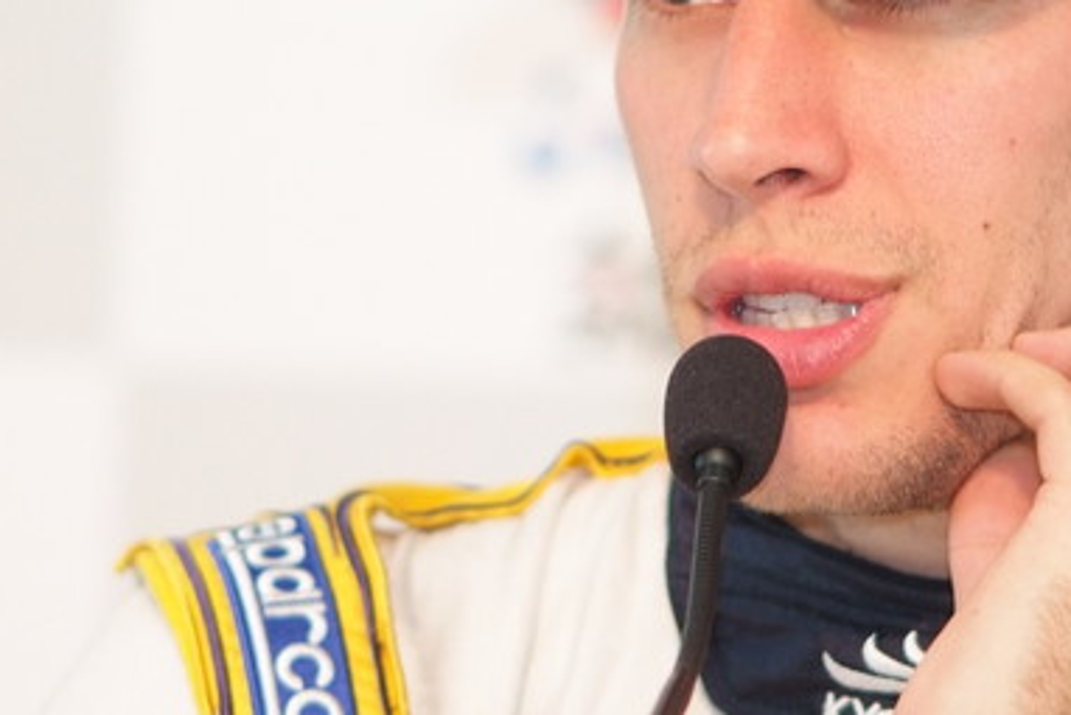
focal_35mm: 509
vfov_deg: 2.7
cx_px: 718
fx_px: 15148
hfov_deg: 4.0
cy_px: 179
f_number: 2.8
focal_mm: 180
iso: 500
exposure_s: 1/125
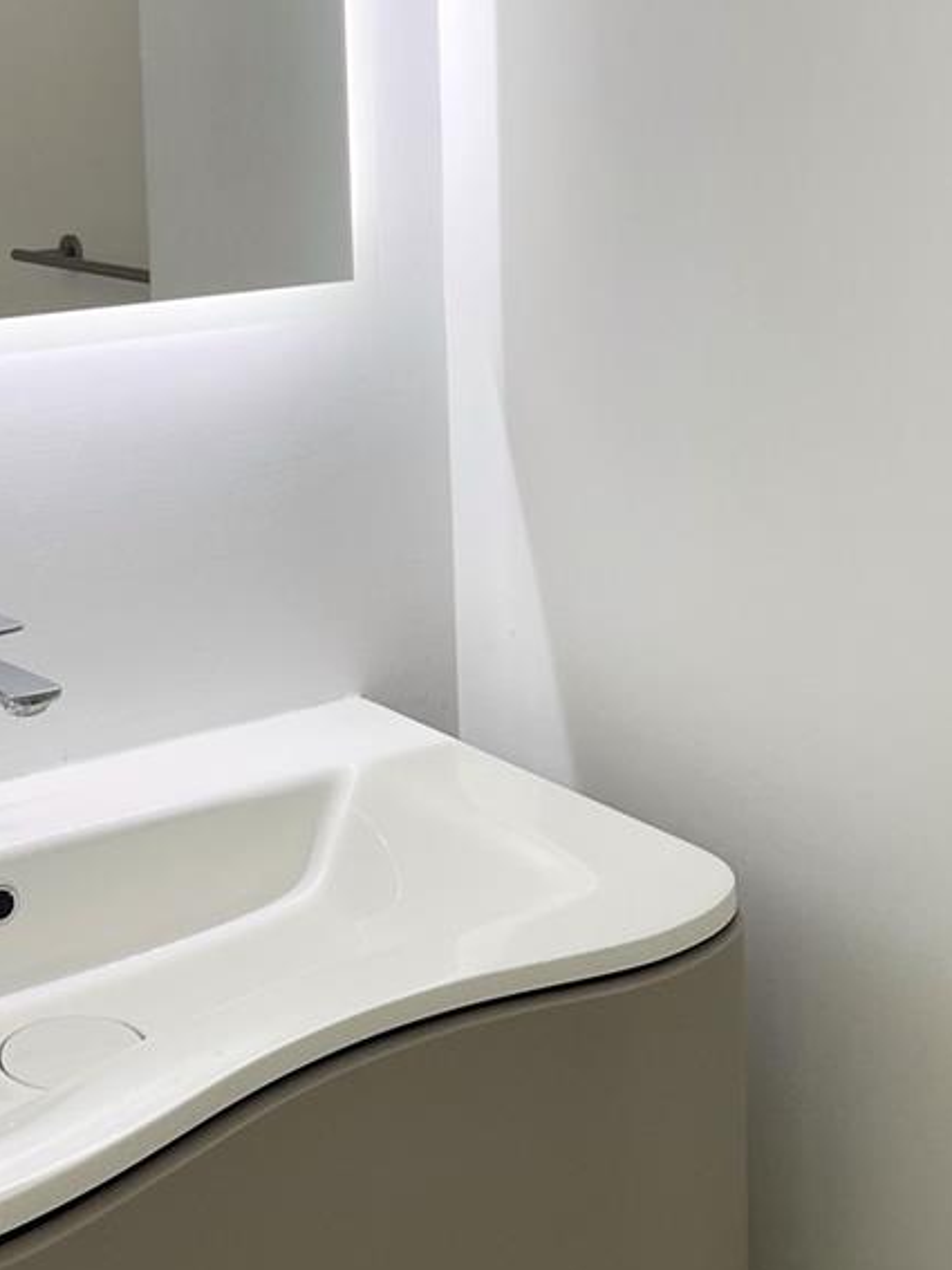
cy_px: 764
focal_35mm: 55
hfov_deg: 26.5
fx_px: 2018
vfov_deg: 34.8
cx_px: 502
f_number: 1.6
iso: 64
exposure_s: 1/120
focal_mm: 4.2
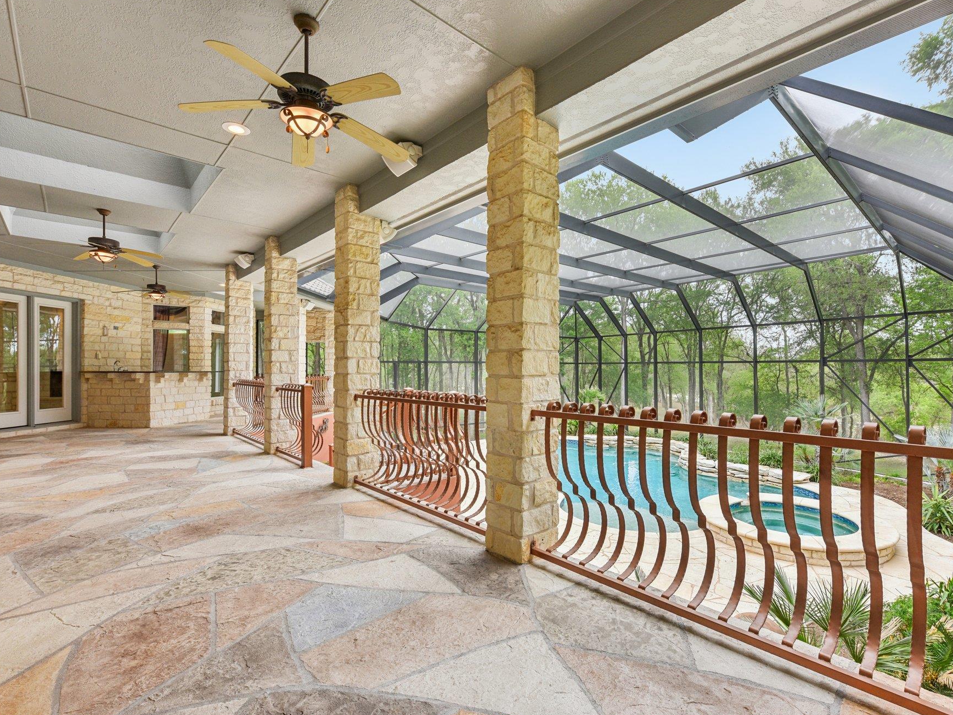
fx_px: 468
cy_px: 358
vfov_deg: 74.7
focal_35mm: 17
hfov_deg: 90.9
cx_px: 501
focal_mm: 15
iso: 100
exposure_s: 1/50
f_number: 8
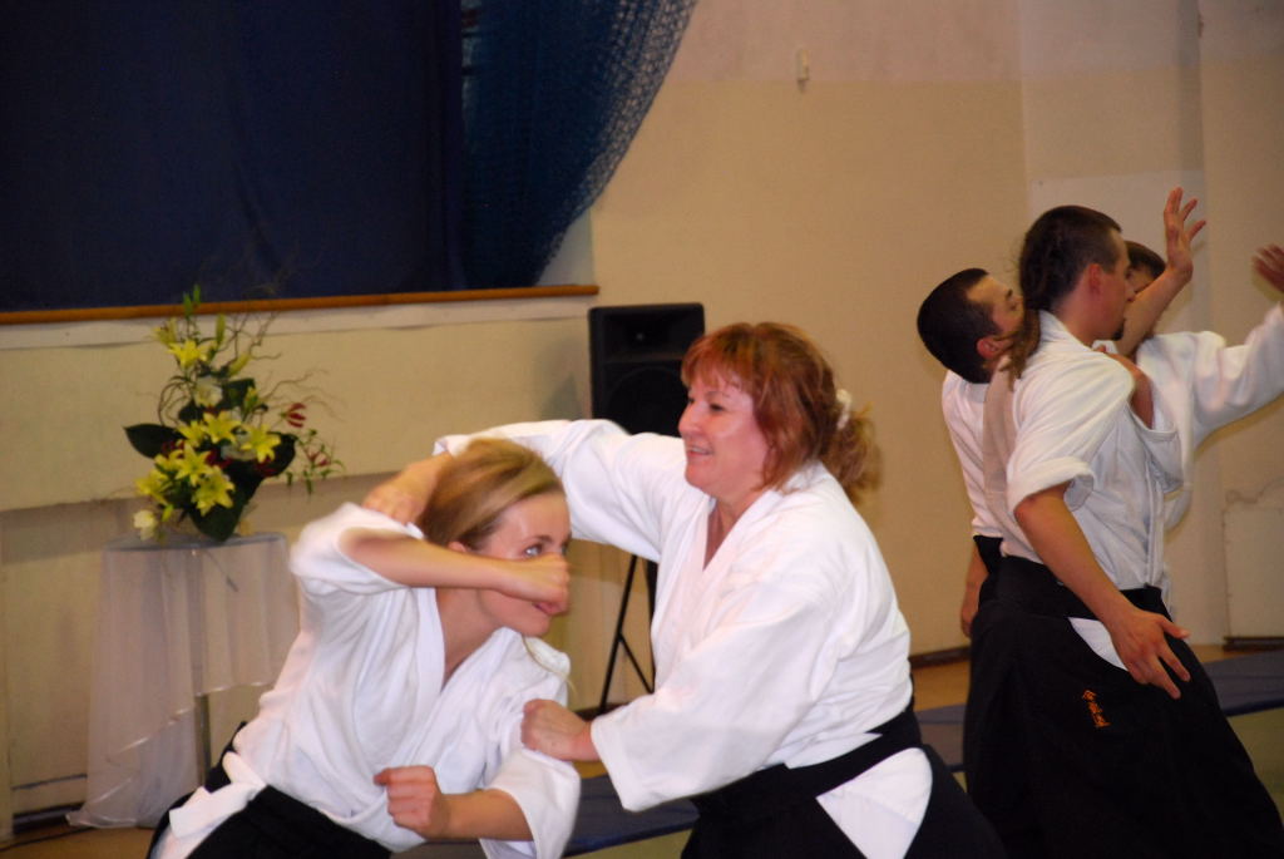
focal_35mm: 158
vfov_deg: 8.7
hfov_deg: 13.0
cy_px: 430
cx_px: 642
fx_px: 5623
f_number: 5.6
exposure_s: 1/60
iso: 800
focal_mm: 105
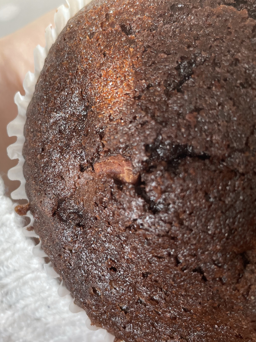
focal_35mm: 39
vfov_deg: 47.8
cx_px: 105
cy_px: 180
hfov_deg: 36.7
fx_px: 385
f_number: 1.6
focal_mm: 4.2
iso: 80
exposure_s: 1/121
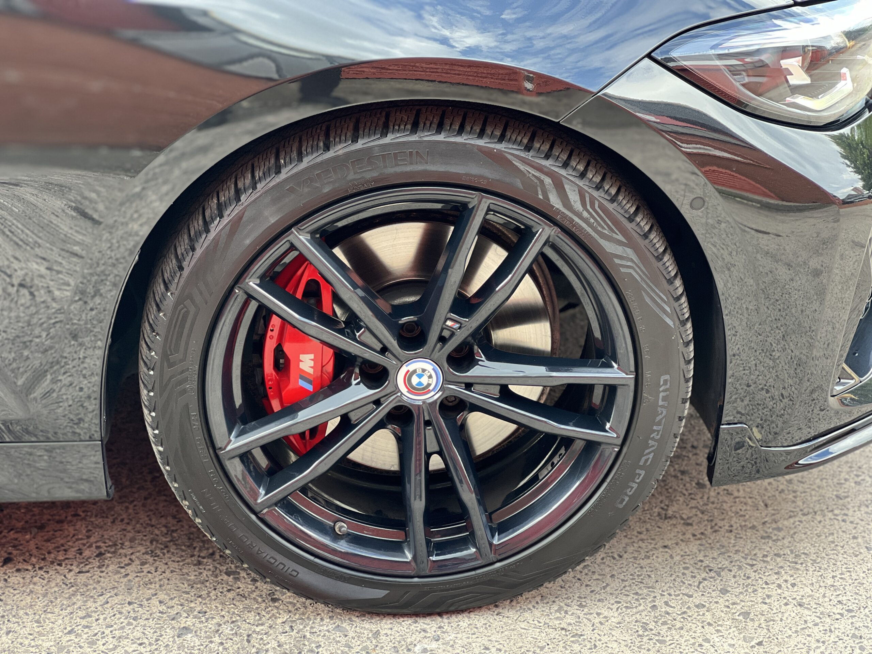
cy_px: 327
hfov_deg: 25.3
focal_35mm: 77
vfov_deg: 19.1
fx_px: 1940
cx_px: 436
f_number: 2.8
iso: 160
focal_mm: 9
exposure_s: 1/121
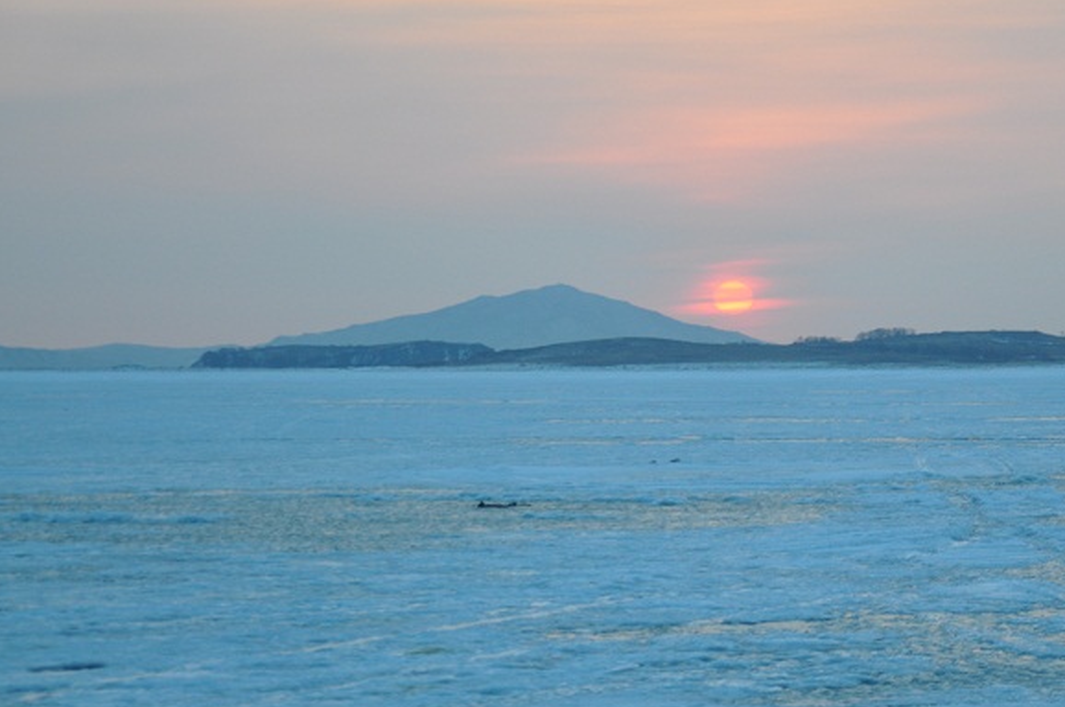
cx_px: 746
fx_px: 4344
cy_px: 418
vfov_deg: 9.3
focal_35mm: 147
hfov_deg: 13.9
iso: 400
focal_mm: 66
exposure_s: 1/40
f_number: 5.3
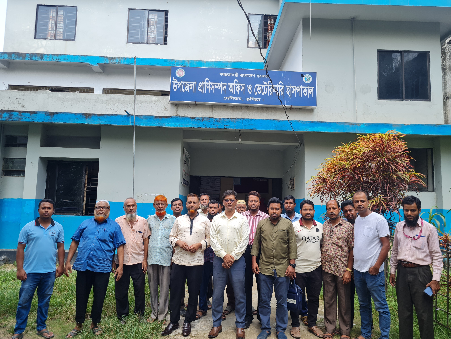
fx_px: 339
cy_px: 170
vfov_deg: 53.1
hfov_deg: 67.3
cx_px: 226
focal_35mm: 26
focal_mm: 5.4
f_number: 1.8
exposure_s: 1/502
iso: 50
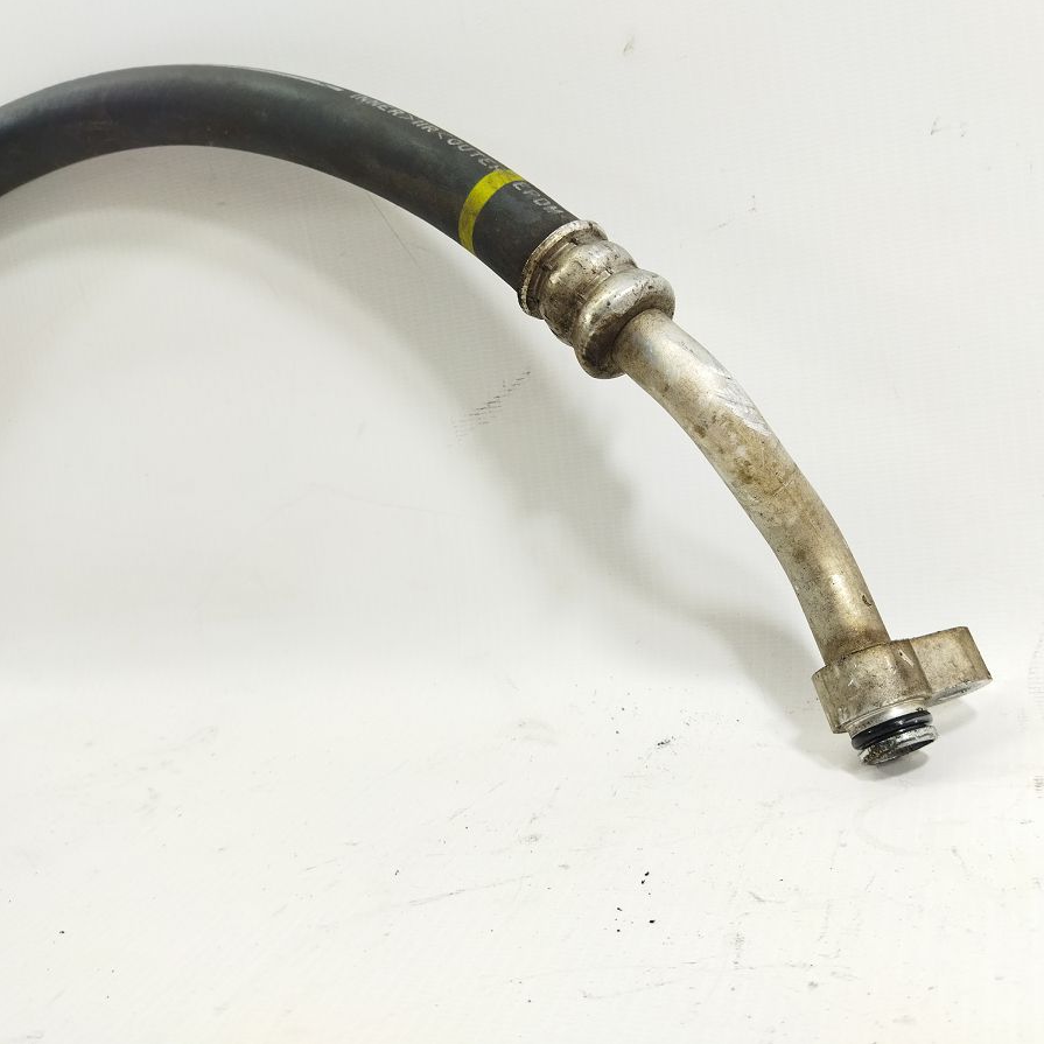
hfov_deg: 50.8
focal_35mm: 32
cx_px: 624
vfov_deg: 51.1
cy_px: 521
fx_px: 1092
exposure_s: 1/100
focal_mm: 4.71
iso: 130
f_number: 1.79
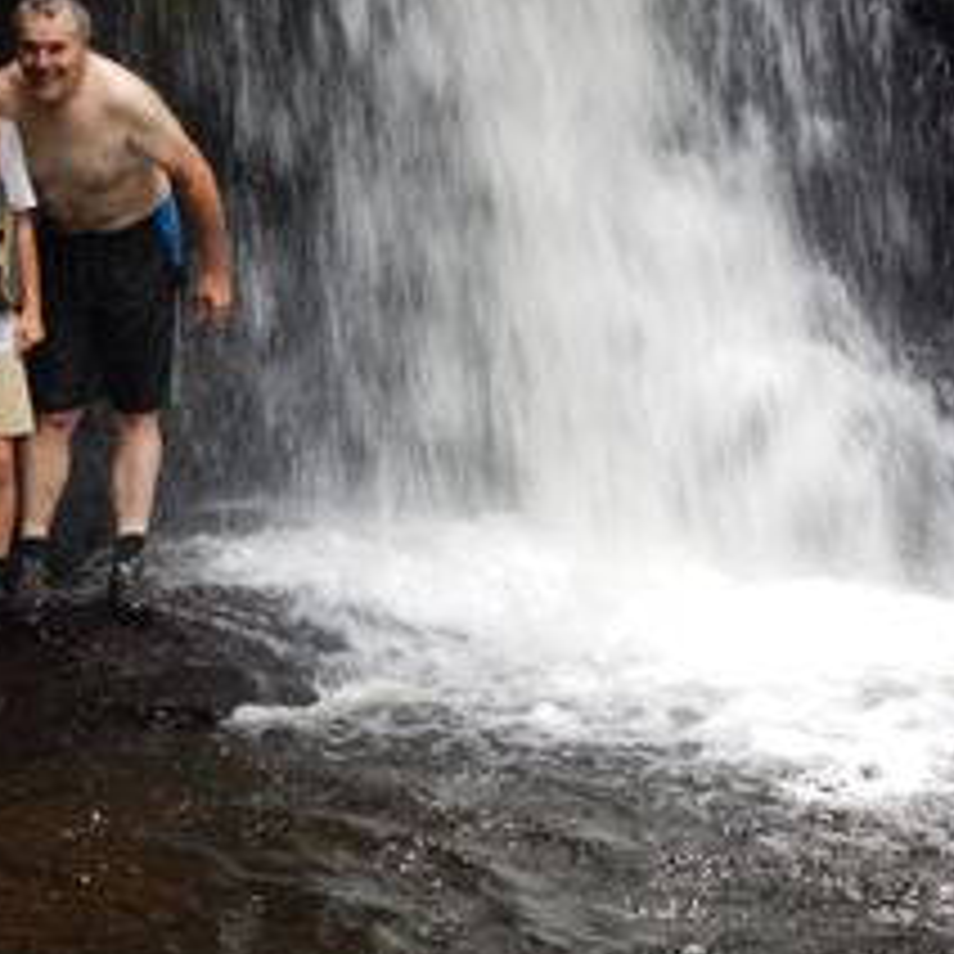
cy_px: 328
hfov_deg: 15.5
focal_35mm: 112
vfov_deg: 15.5
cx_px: 252
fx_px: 3492
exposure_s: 1/50
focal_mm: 12
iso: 125
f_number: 4.5
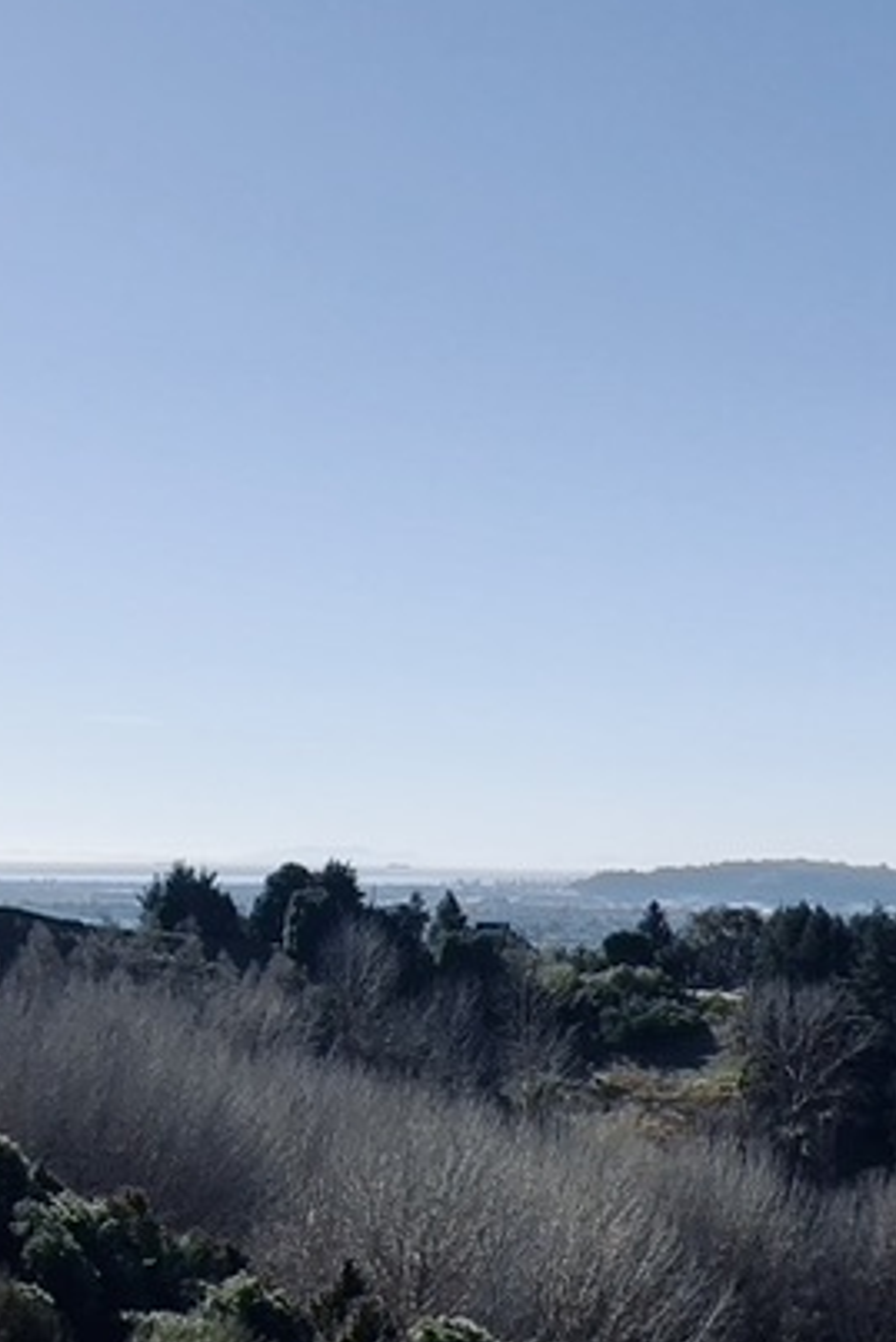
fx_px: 2760
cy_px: 596
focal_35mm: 74
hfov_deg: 18.4
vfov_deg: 27.3
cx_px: 536
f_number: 1.8
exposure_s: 1/3003
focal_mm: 3.99
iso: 25
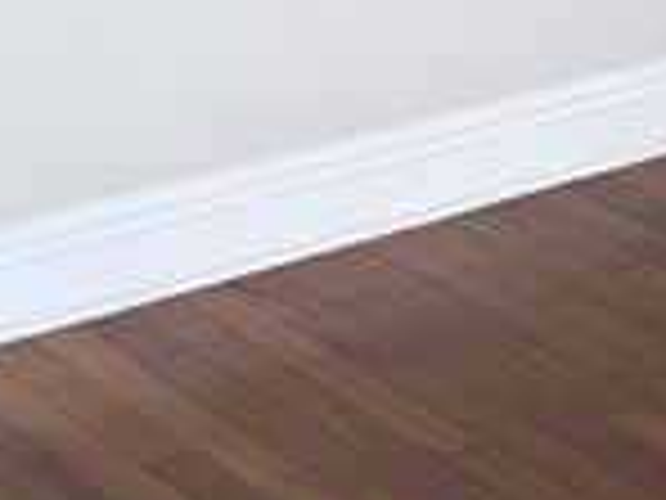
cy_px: -739
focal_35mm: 166
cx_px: 752
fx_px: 3194
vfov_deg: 8.2
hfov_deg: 11.7
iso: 50
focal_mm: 6.76
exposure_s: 1/120
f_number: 1.78
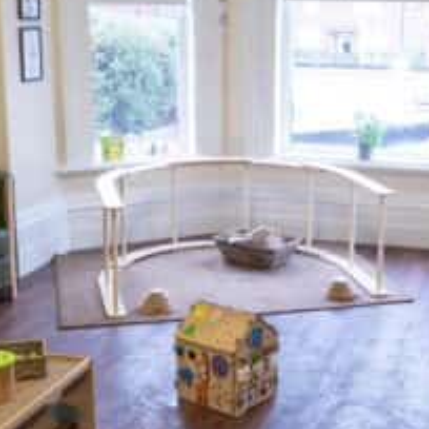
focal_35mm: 64
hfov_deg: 26.7
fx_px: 897
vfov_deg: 26.9
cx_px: 286
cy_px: 249
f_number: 5.6
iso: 1600
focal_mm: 10
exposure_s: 1/50
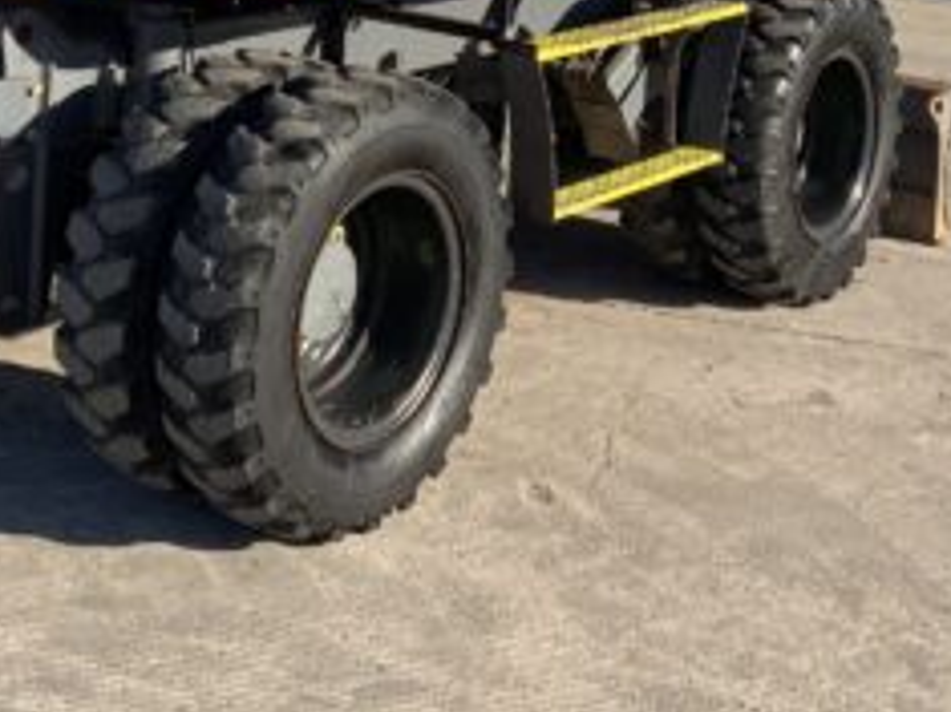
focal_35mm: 79
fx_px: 2169
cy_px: -190
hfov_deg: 24.7
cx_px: 486
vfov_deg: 17.6
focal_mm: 3
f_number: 1.8
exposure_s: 1/1377
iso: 16
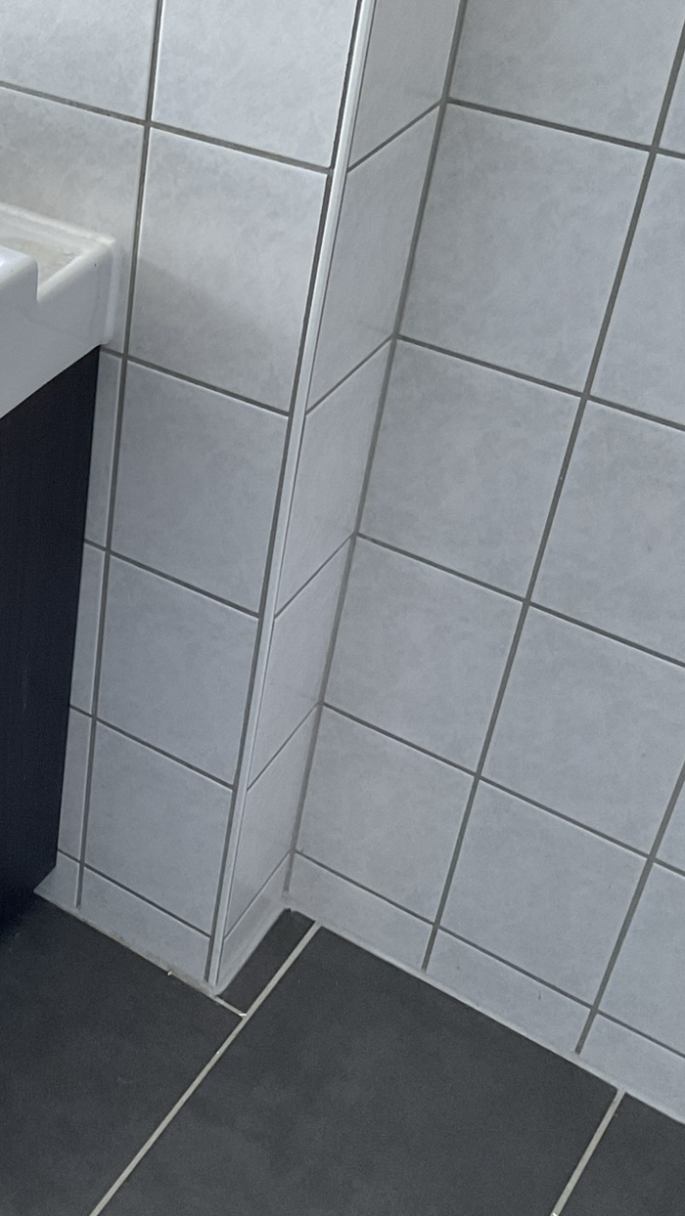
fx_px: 1679
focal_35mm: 52
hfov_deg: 21.0
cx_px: -198
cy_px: 477
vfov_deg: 39.7
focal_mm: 3
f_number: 1.8
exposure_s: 1/69
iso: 64
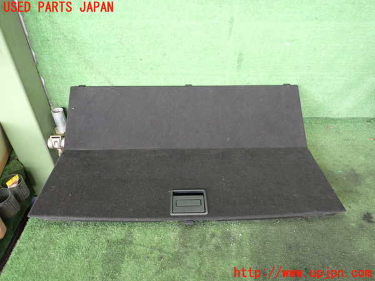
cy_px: 140
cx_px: 188
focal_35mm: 25
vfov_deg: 54.9
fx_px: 271
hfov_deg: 69.4
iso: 320
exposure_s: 1/30
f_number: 2
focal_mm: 4.5
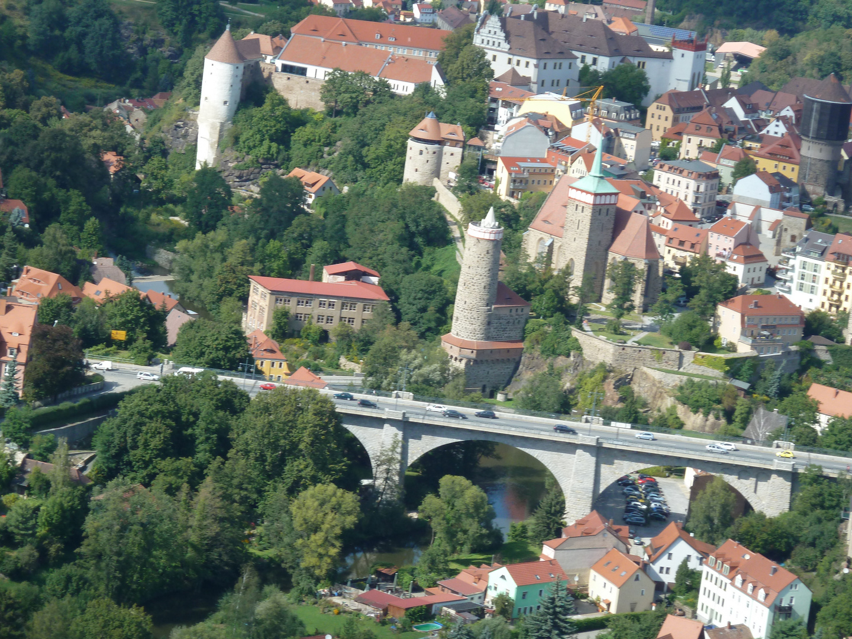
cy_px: 320
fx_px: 3372
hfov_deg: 14.4
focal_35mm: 137
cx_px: 426
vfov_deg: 10.8
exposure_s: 1/400
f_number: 4.5
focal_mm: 22.5
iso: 125
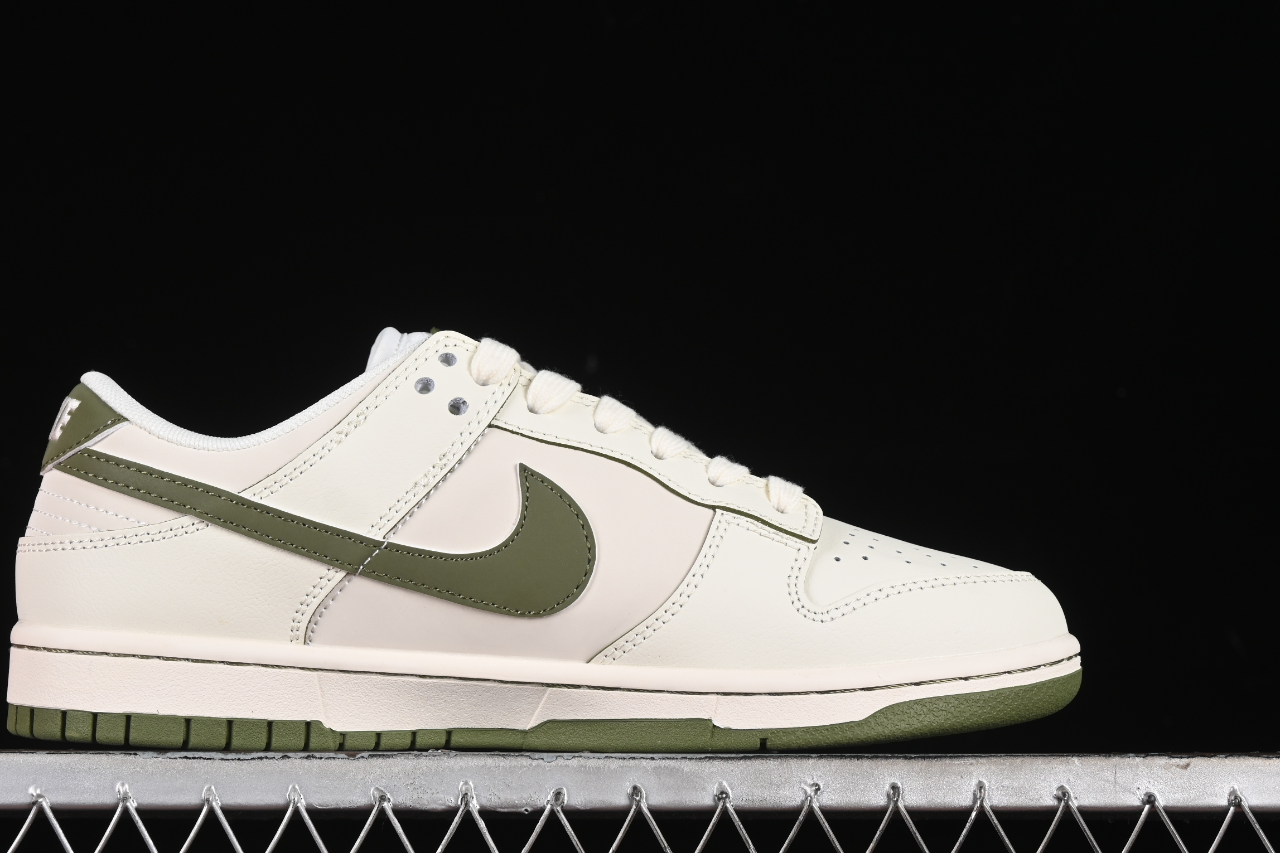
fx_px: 3235
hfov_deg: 22.4
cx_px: 528
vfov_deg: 15.0
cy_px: 431
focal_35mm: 91
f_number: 8
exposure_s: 1/80
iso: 160
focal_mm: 50
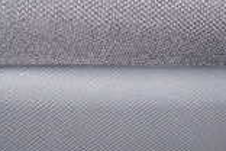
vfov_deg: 13.5
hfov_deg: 19.3
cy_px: 160
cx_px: 267
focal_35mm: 100
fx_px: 628
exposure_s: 1/30
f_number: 2
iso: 200
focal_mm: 4.5
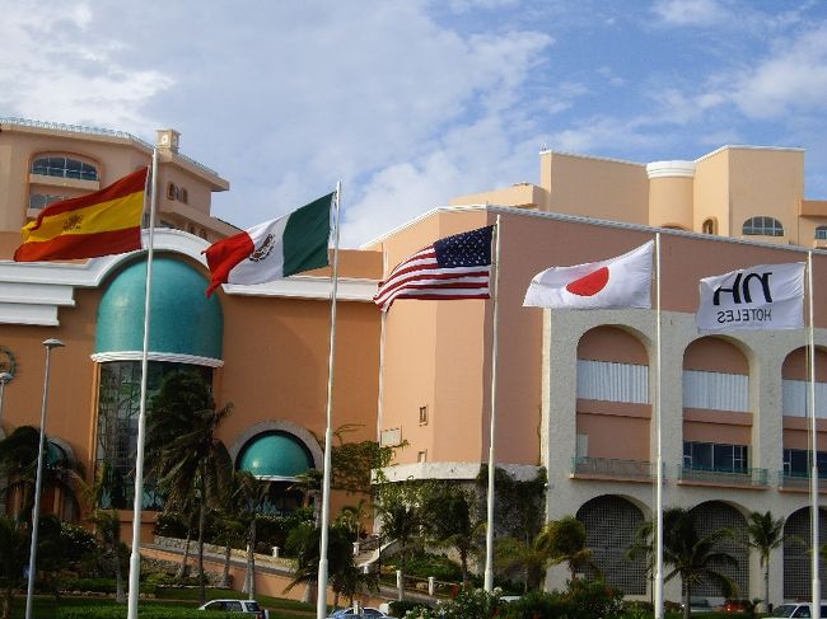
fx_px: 1552
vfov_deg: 22.6
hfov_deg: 29.8
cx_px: 414
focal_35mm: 65
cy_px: 310
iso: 64
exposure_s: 1/320
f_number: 3.8
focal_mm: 13.7
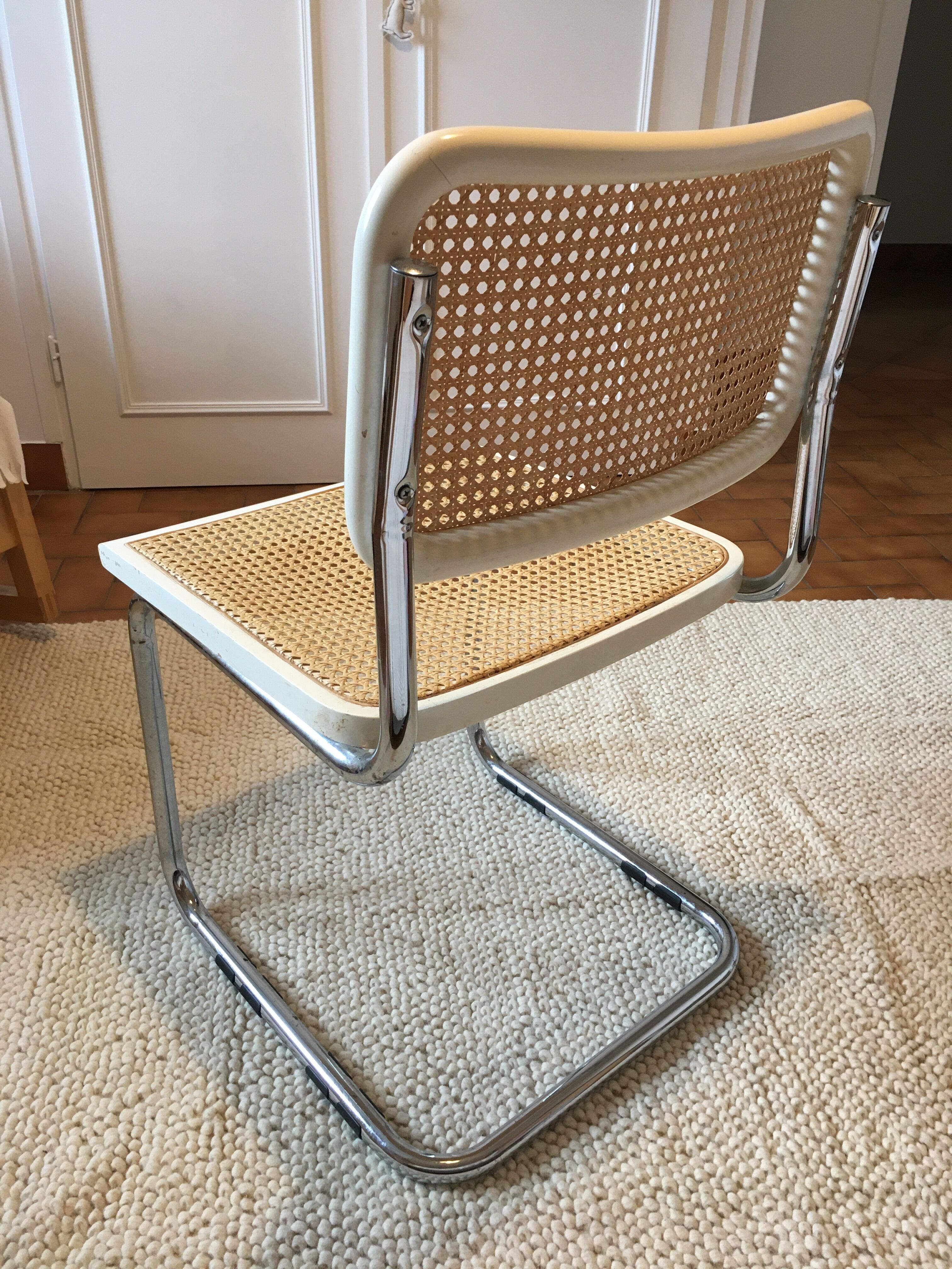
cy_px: 634
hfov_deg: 48.2
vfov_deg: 61.7
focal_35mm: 29
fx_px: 1063
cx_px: 476
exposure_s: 1/33
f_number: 2.2
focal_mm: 4.15
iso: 64
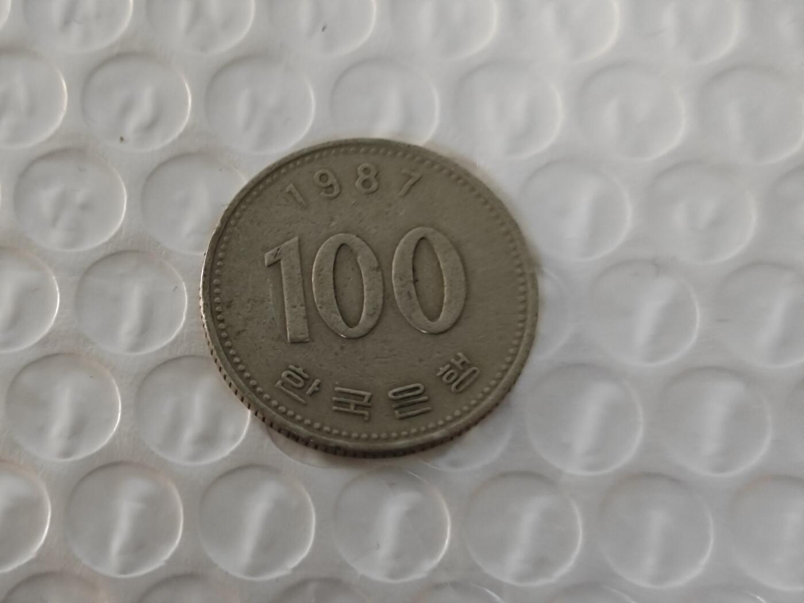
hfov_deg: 26.0
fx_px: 1742
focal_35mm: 75
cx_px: 402
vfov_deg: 19.6
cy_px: 302
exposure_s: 1/50
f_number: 1.9
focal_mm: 8.7
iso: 500
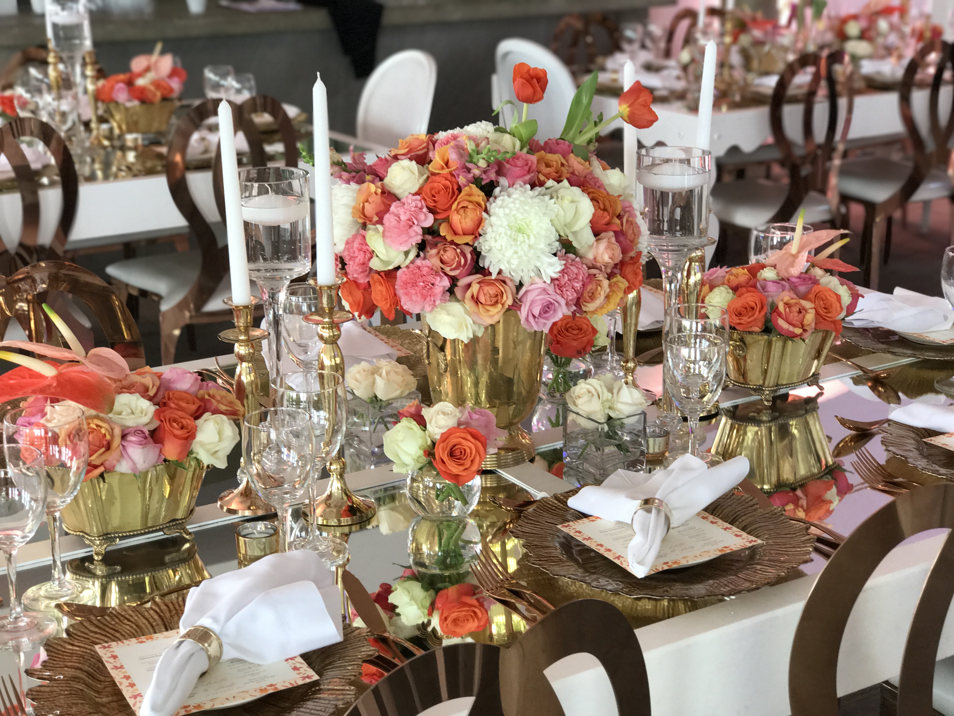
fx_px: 1571
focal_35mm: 57
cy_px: 358
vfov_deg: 25.7
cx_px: 477
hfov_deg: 33.8
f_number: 2.8
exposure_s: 1/50
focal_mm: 6.6
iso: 100
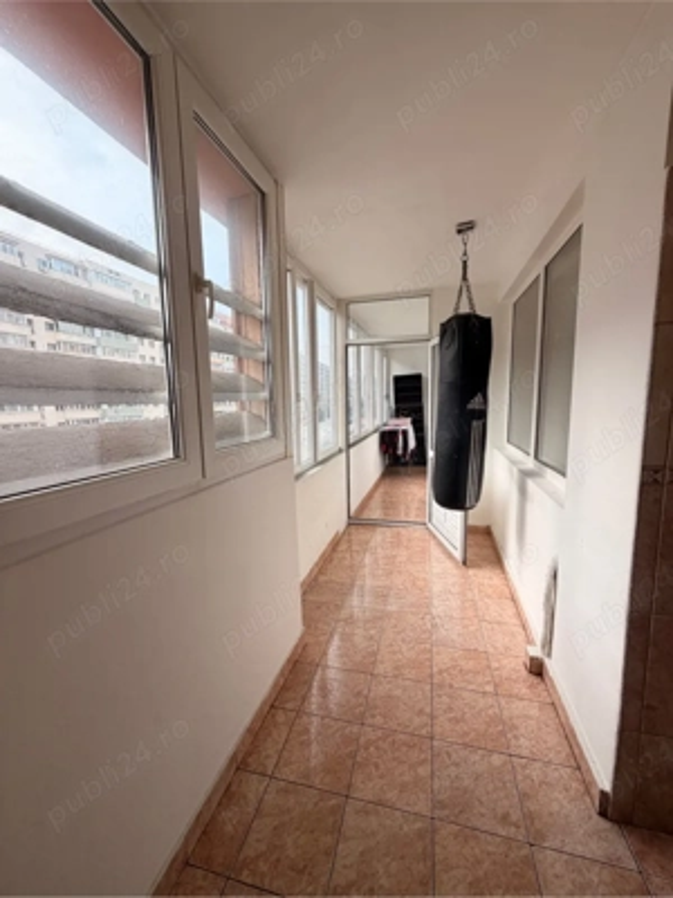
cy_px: 449
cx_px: 336
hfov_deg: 85.7
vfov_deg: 102.1
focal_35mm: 14
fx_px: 363
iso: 40
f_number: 2.2
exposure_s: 1/180
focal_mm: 2.22
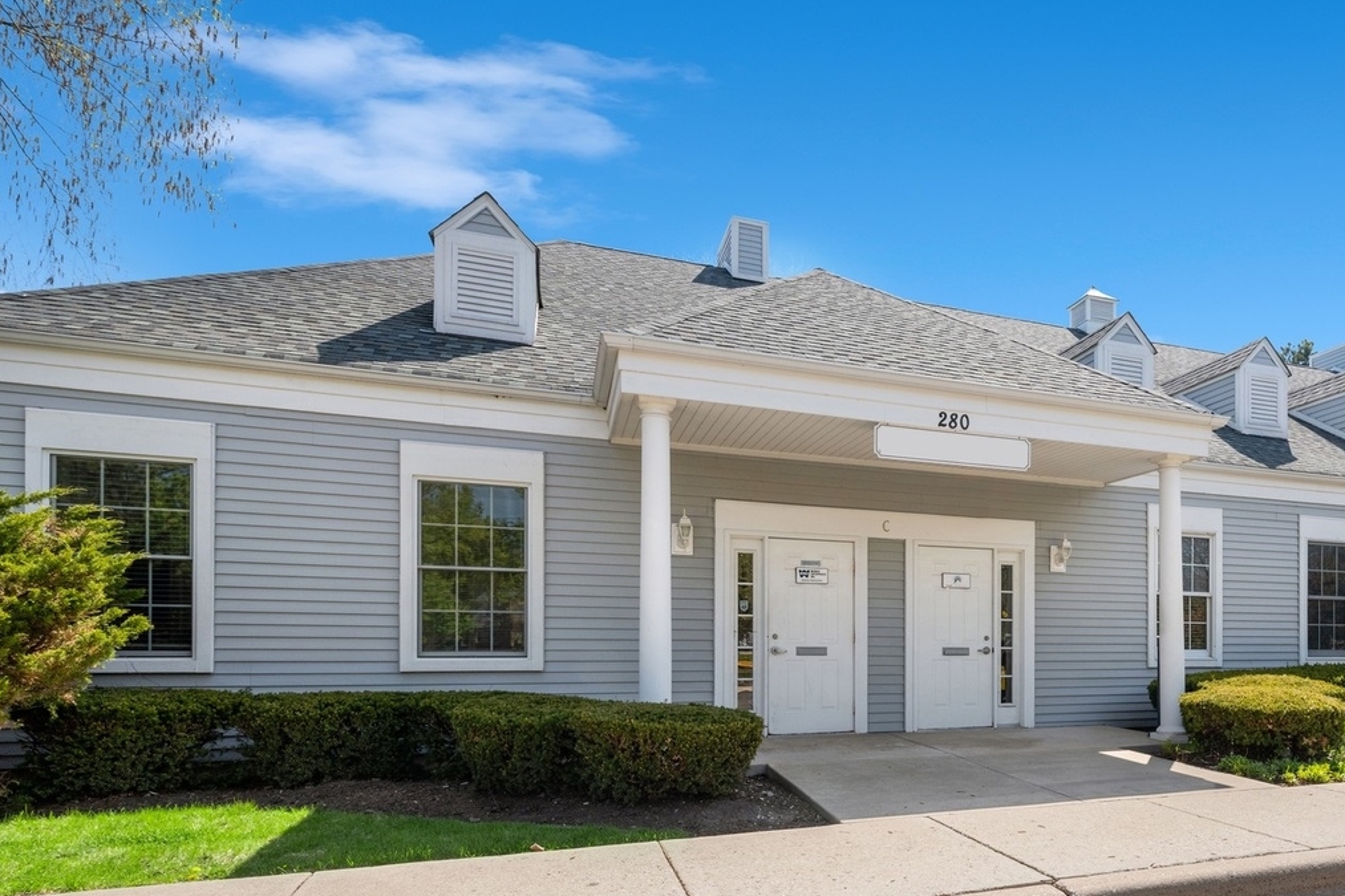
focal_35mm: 24
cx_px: 935
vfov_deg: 51.5
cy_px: 640
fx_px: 896
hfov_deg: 70.8
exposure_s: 1/500
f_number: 9.5
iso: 200
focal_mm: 15
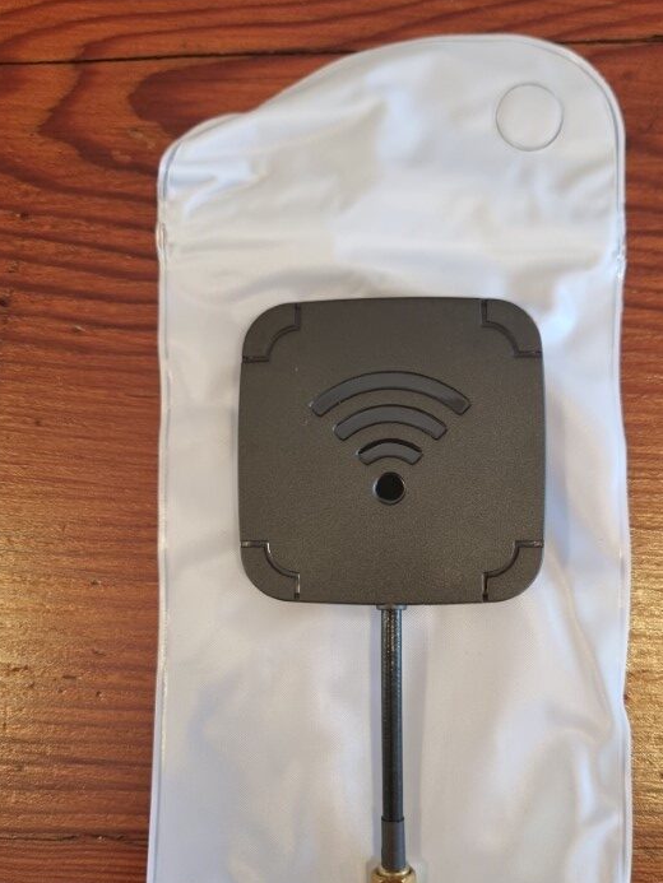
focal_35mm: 32
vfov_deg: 56.5
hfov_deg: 43.9
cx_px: 402
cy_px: 520
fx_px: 817
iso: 250
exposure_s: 1/100
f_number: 1.8
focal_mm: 5.4
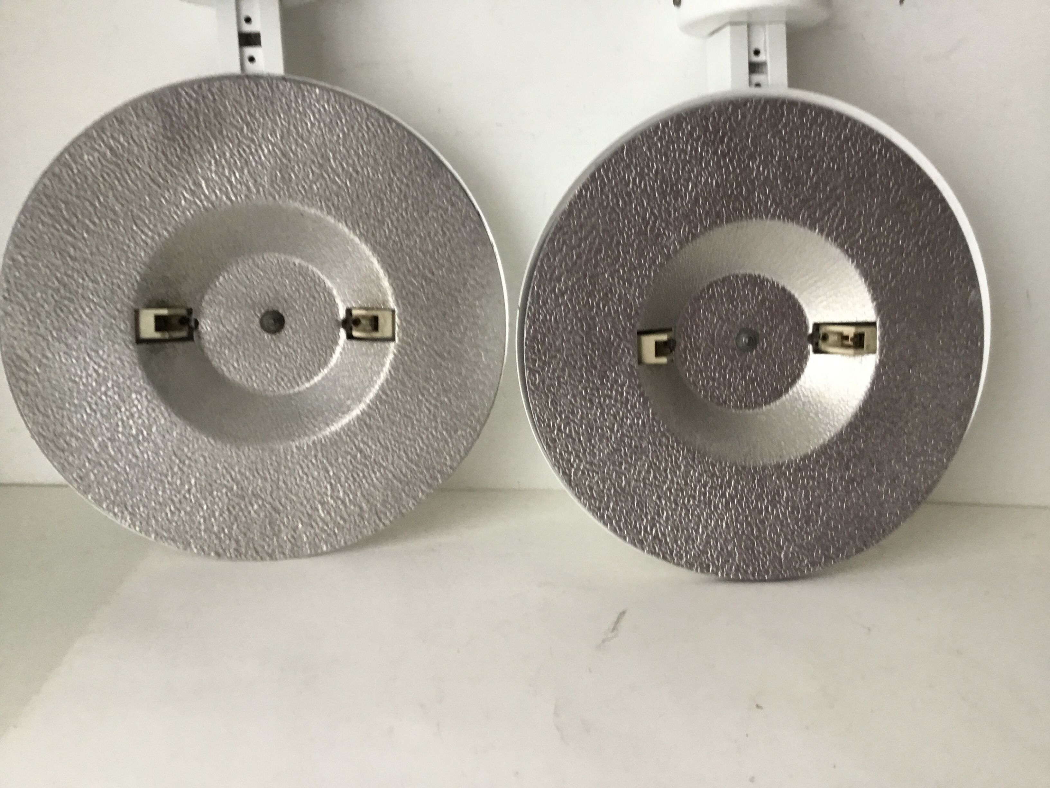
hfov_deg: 58.4
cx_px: 525
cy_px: 394
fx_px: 940
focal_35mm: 31
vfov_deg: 45.4
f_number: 2.4
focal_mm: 3.3
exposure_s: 1/33
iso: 64
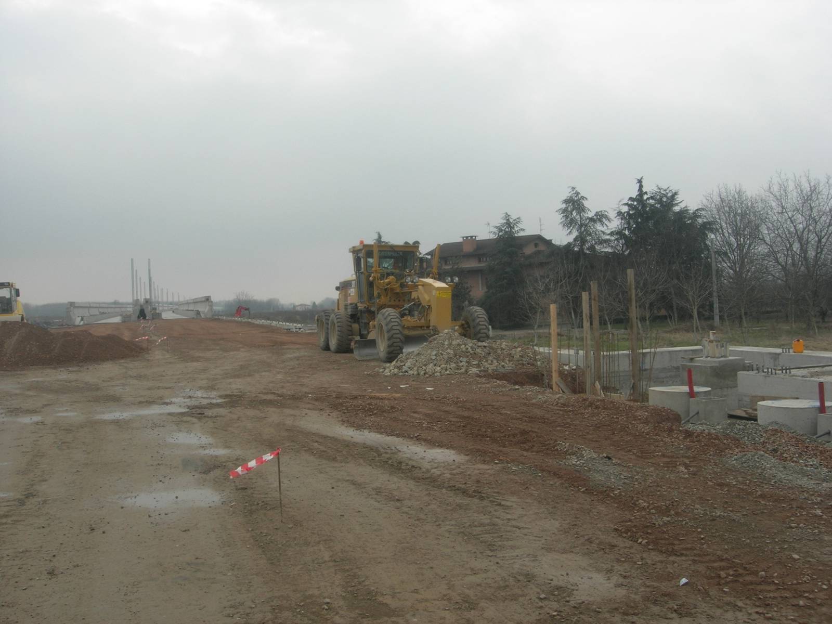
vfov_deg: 37.7
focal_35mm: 38
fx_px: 913
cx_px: 416
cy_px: 312
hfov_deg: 49.0
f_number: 4.8
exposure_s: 1/262
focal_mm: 7.8
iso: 64
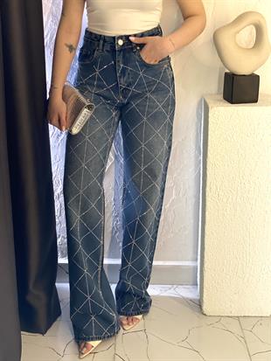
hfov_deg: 28.0
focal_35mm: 52
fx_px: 543
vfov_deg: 36.8
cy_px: 180
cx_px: 136
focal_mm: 6
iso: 400
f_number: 2
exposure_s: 1/40
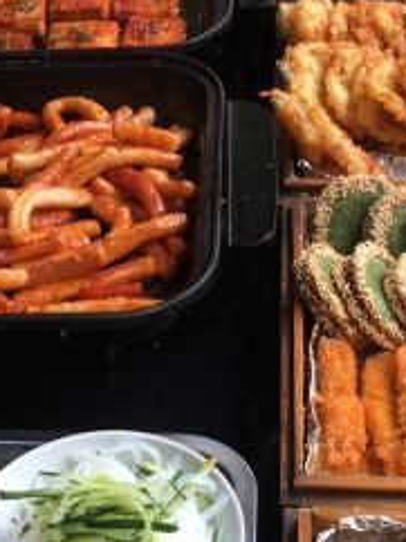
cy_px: 278
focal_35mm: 84
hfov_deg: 17.5
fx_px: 1316
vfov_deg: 23.3
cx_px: 147
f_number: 2.2
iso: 32
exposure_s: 1/100
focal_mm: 4.15
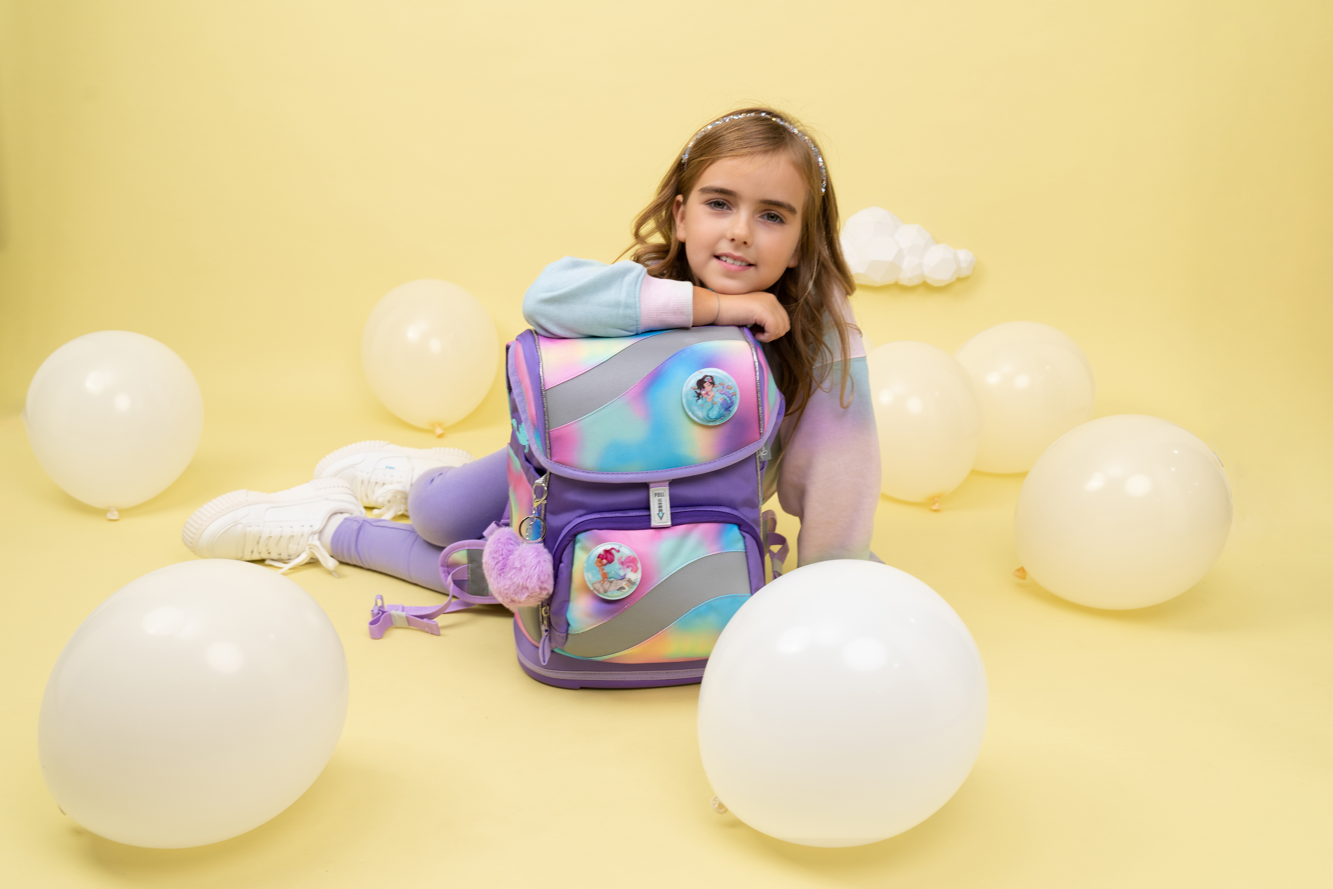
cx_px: 666
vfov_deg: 40.0
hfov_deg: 57.2
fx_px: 1222
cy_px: 444
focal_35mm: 33
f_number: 5.6
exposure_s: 1/40
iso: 250
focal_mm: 33
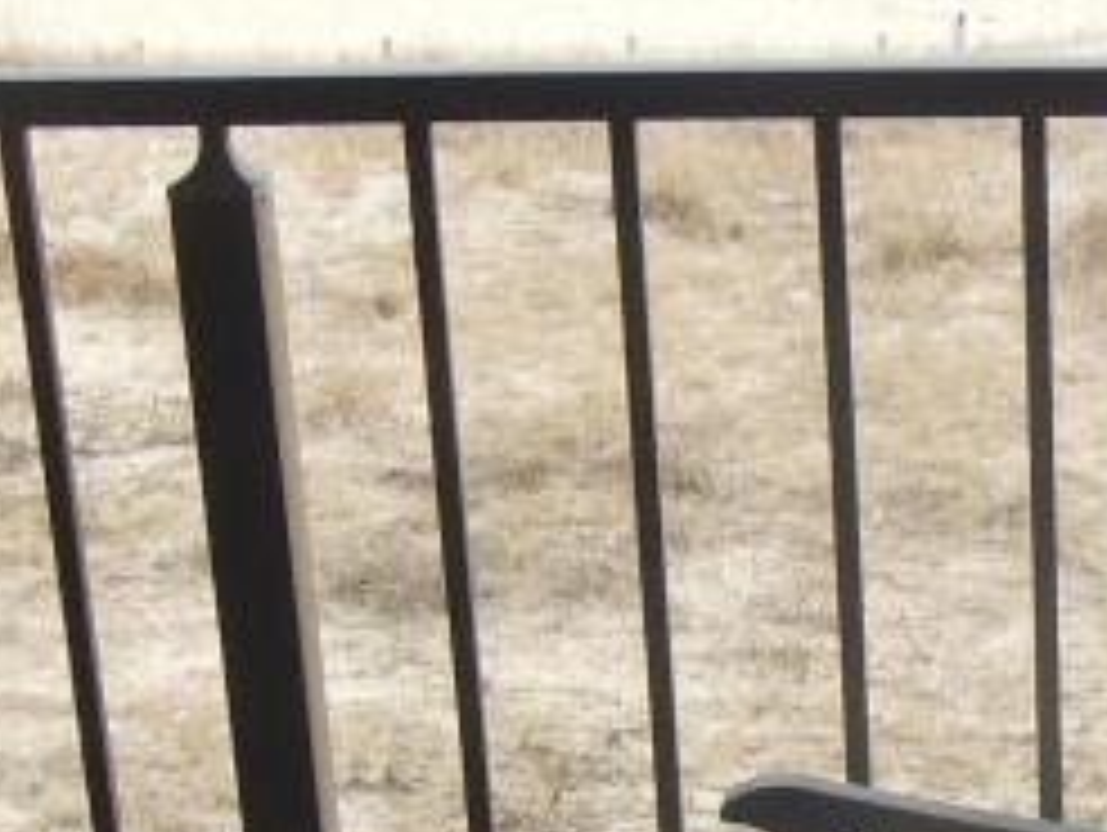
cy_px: 962
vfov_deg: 13.9
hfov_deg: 18.4
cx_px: 1116
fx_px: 3329
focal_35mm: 104
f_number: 3.2
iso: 125
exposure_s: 1/500
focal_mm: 4.5
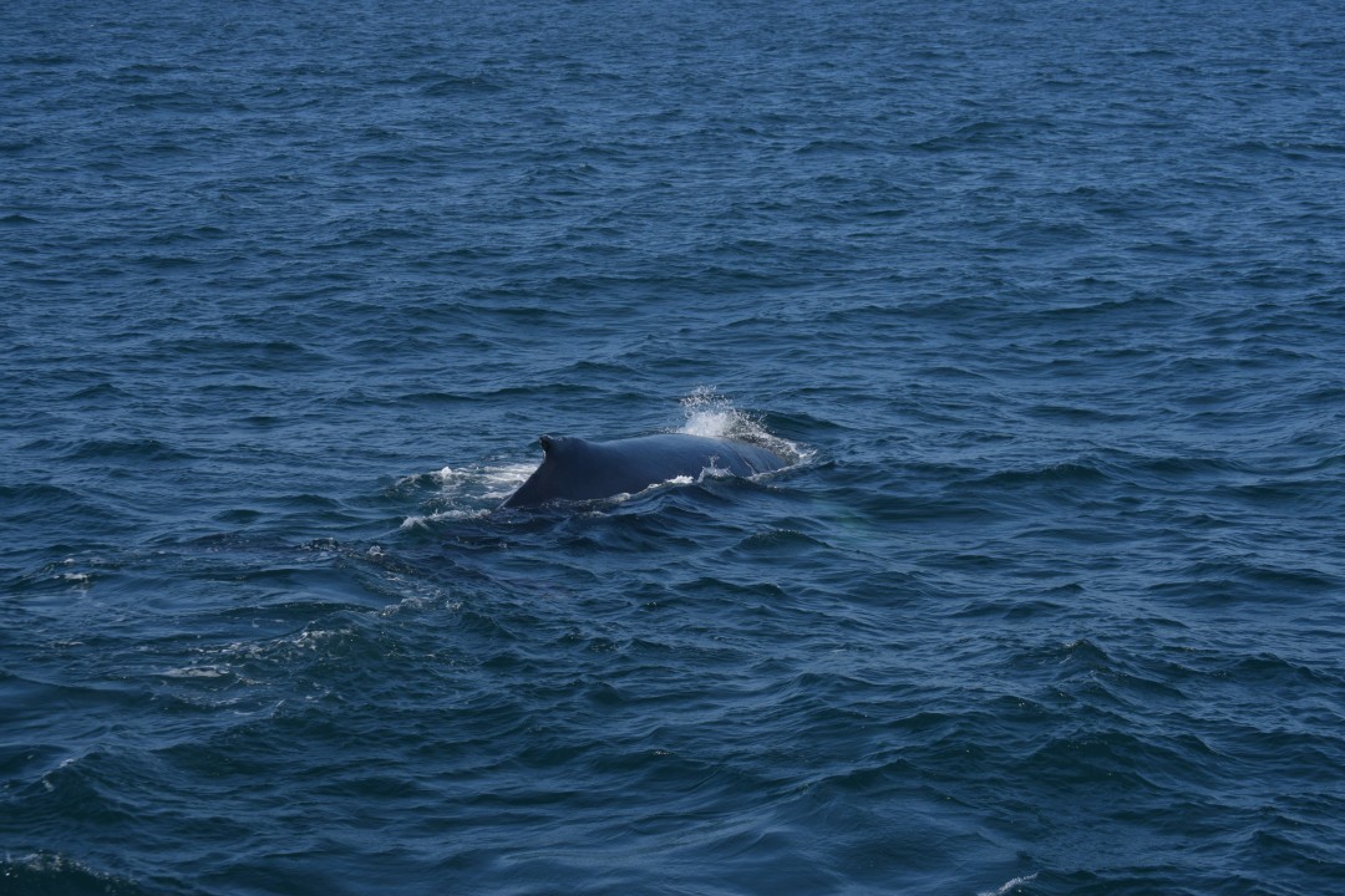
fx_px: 3474
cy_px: 448
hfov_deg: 21.9
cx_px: 672
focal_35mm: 93
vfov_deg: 14.7
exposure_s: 1/1600
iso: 200
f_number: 5.6
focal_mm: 62
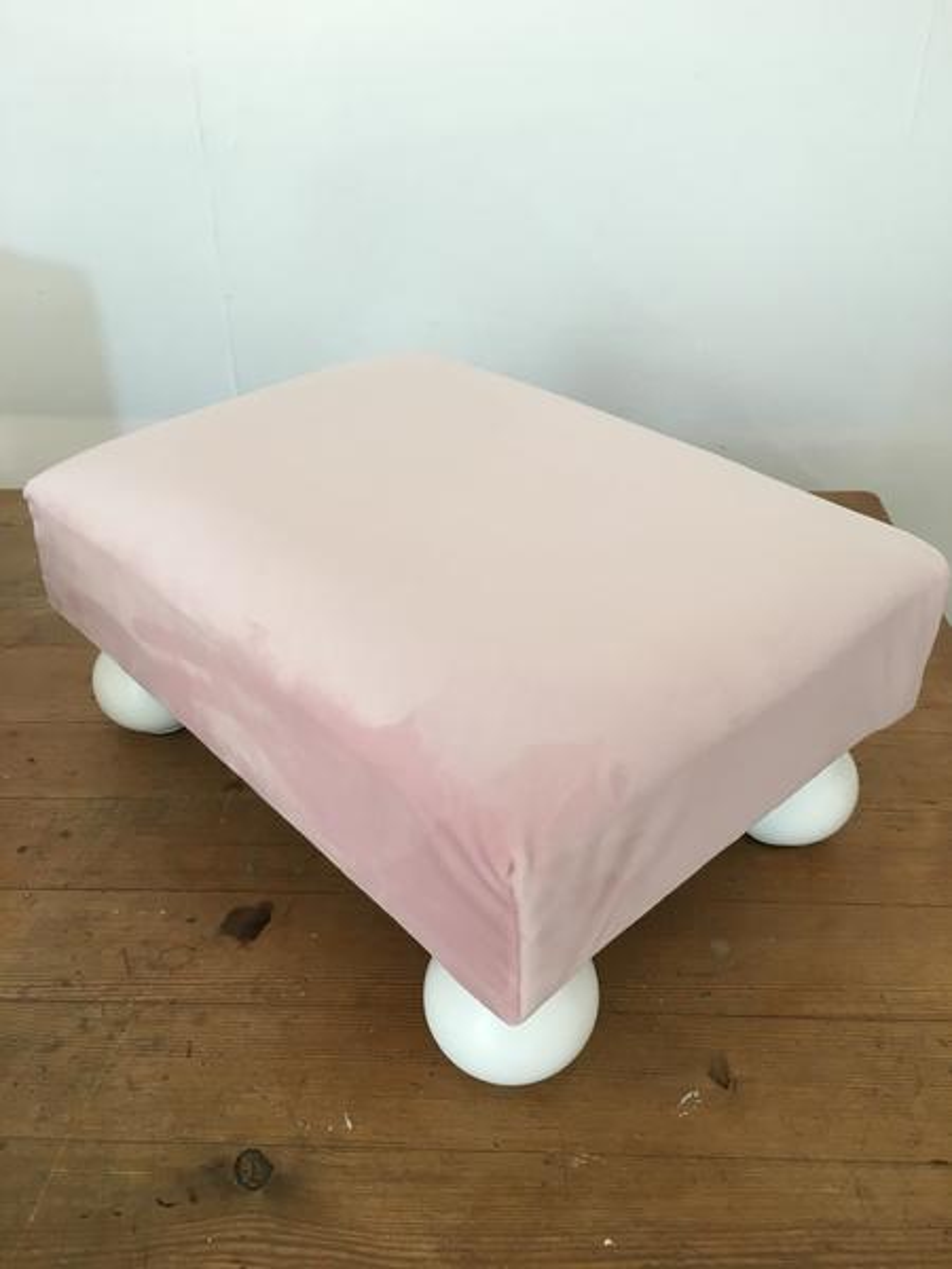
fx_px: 1063
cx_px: 476
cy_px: 634
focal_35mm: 29
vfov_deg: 61.7
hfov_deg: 48.2
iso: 50
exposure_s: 1/30
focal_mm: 4.15
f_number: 2.2
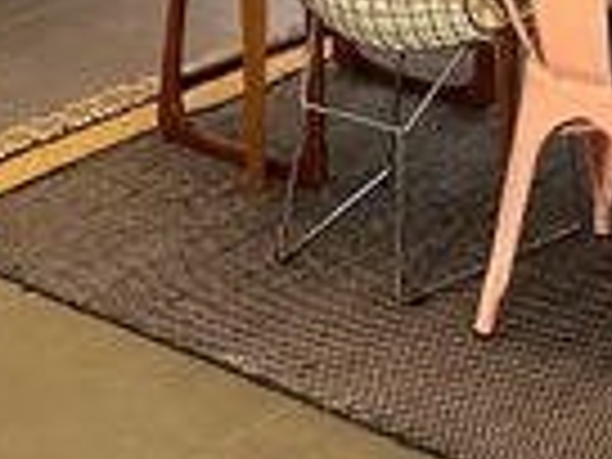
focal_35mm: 106
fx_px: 1874
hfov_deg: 18.5
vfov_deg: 13.1
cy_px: -256
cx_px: 423
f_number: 1.78
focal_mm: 6.86
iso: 200
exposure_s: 1/100
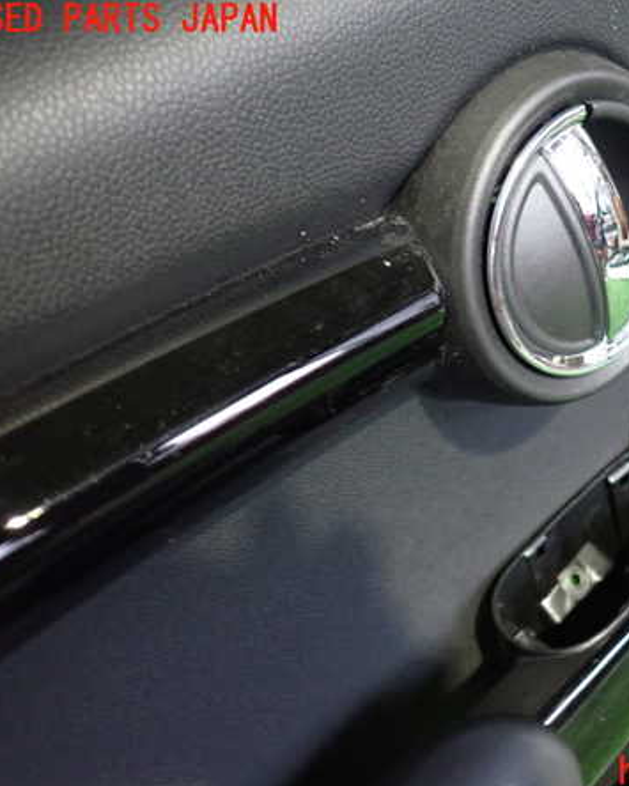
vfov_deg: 54.2
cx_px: 487
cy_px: 397
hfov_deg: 42.8
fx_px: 768
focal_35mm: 33
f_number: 2
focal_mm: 4.5
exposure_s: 1/20
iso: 800
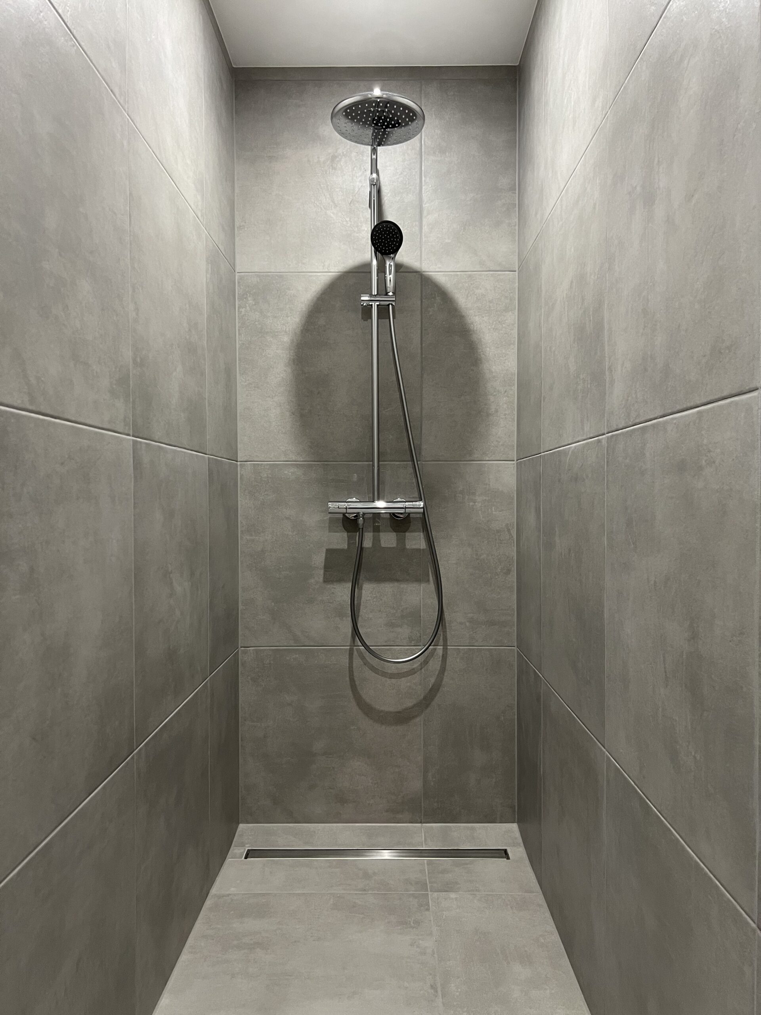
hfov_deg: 53.1
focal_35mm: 26
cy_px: 508
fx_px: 762
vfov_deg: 67.3
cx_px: 380
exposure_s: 1/50
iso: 200
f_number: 1.5
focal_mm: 5.7
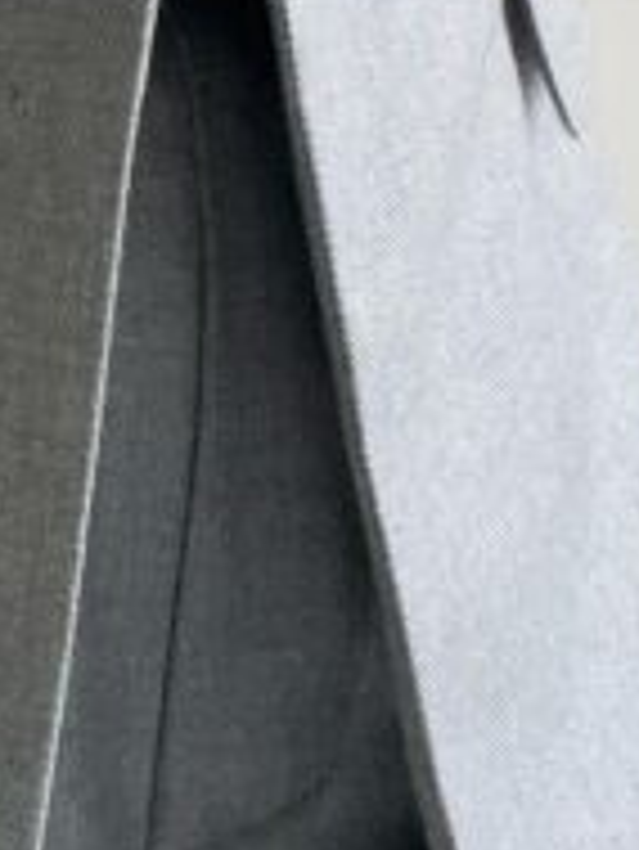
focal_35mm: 127
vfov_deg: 14.6
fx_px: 3122
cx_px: -40
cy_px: -351
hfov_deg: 11.5
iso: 100
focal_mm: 2.71
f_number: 2.2
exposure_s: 1/91
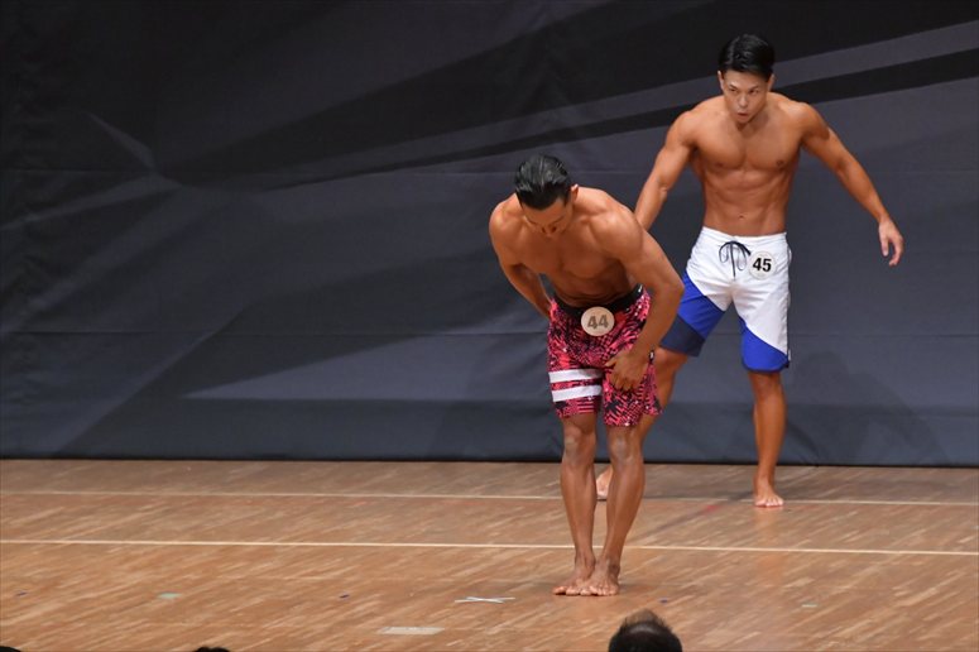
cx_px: 490
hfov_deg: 7.2
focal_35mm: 285
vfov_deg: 4.8
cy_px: 326
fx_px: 7747
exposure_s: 1/400
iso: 6400
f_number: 5.6
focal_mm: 190
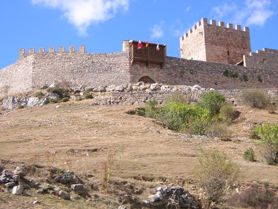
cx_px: 139
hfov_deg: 26.3
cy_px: 104
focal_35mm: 74
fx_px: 594
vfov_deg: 19.9
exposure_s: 1/370
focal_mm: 9.6
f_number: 3.8
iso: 100
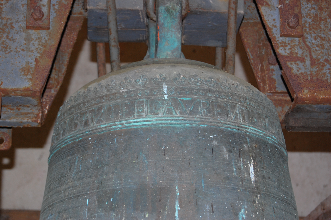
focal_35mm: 82
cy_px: 110
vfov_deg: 16.5
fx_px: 758
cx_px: 166
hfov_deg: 24.6
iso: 400
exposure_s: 1/60
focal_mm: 55
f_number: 5.6
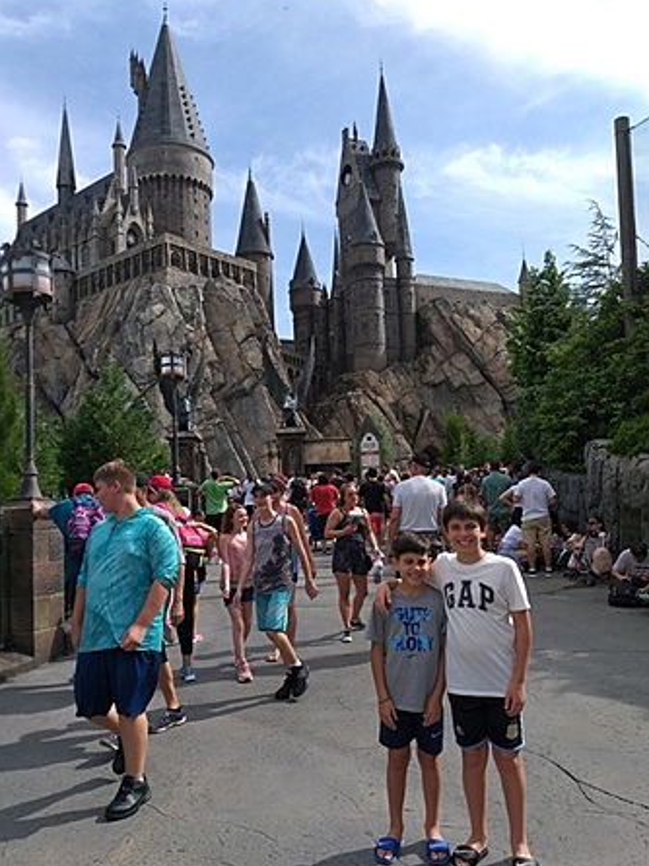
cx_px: 317
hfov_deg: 49.7
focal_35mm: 28
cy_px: 447
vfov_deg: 63.5
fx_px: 701
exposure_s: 1/1696
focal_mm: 3.93
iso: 40
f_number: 1.7
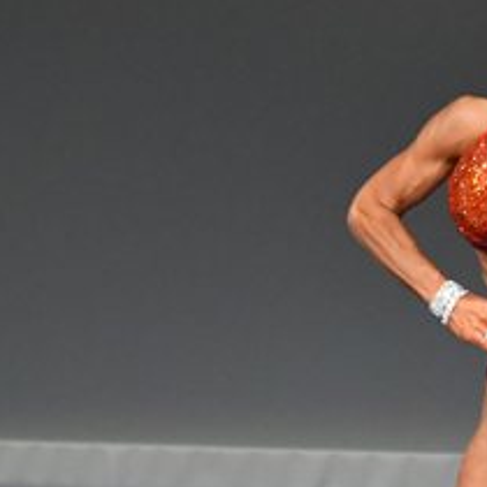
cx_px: 593
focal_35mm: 1408
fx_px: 22411
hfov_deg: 1.2
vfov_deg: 1.2
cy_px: 404
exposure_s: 1/400
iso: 4000
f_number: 5.6
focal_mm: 300
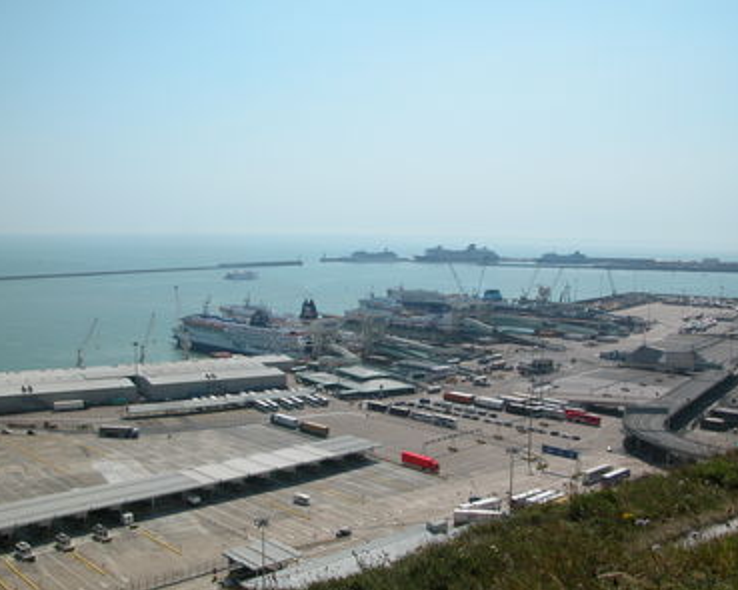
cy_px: 298
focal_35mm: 37
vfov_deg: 40.1
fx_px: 808
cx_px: 358
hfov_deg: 49.1
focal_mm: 8.9
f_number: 8
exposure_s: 1/442
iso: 100
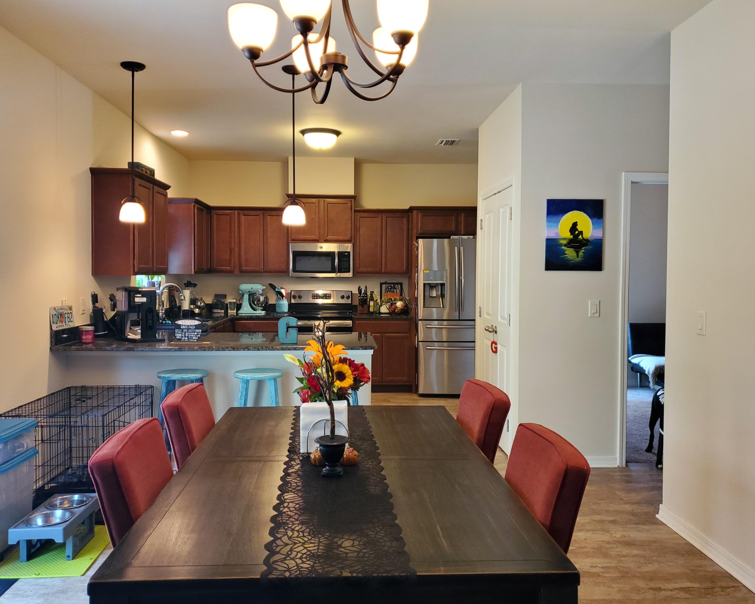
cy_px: 296
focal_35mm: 28
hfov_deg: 62.2
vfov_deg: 51.5
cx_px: 373
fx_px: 626
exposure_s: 1/39
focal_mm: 4.3
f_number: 1.5
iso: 200
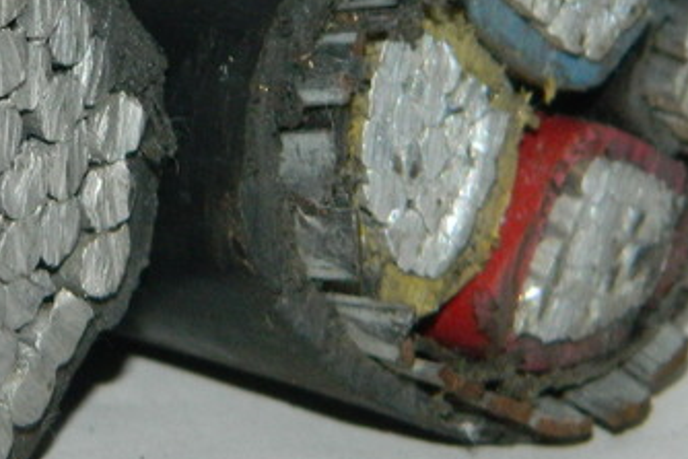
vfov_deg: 3.4
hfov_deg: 5.1
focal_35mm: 402
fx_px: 7686
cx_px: -29
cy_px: 175
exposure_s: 1/60
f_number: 13.4
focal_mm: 23.2
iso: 200
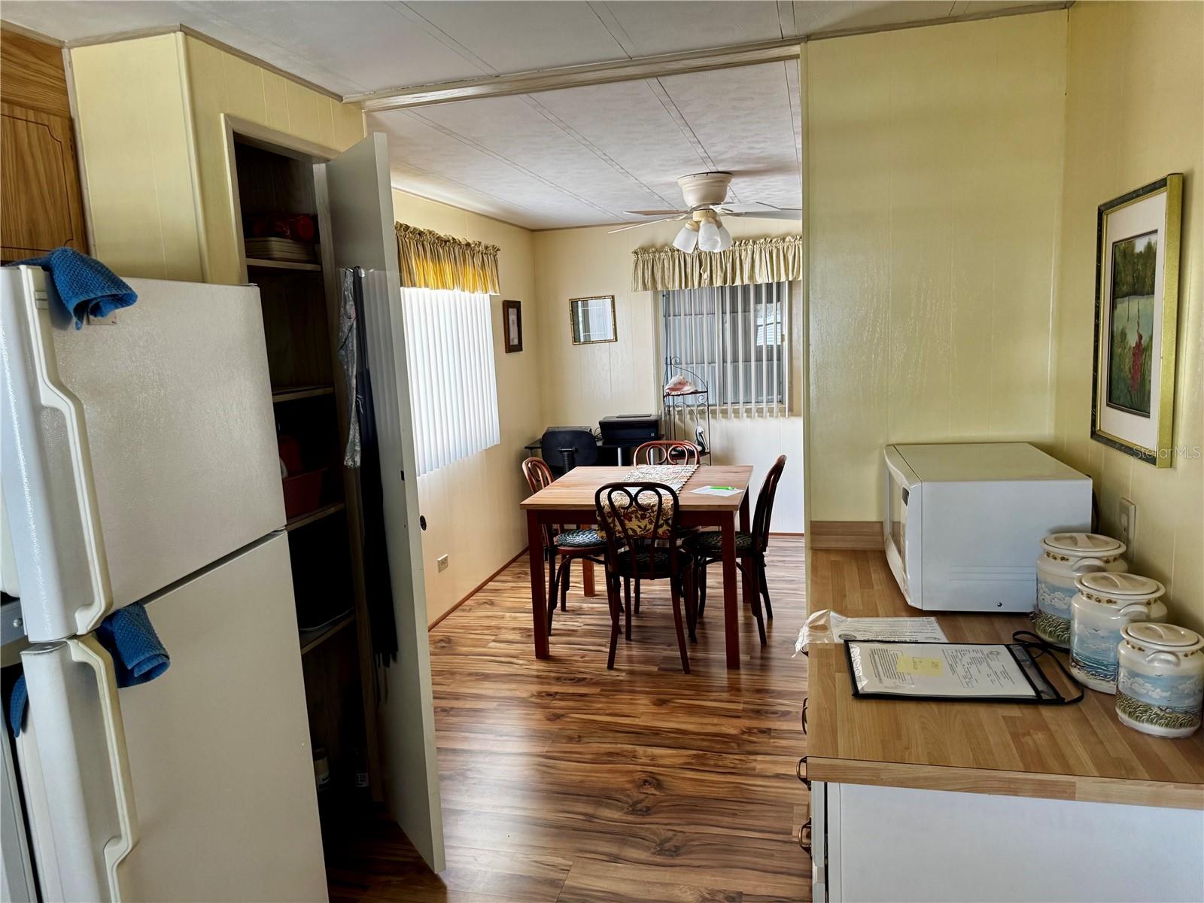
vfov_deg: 56.8
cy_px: 452
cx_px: 602
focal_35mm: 24
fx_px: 835
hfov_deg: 71.6
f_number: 1.78
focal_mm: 6.76
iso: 200
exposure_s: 1/108
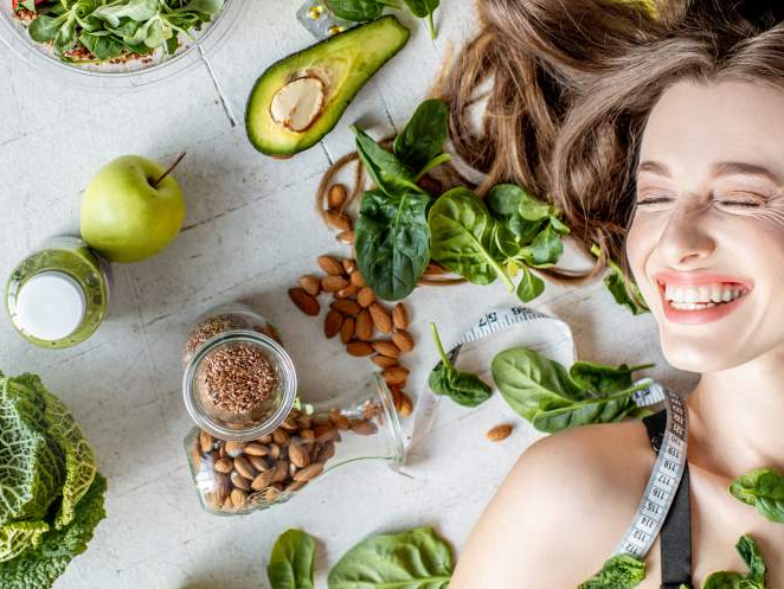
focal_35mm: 61
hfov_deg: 31.7
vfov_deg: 24.0
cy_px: 210
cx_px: 413
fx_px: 1382
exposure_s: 1/200
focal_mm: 35
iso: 100
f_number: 2.8
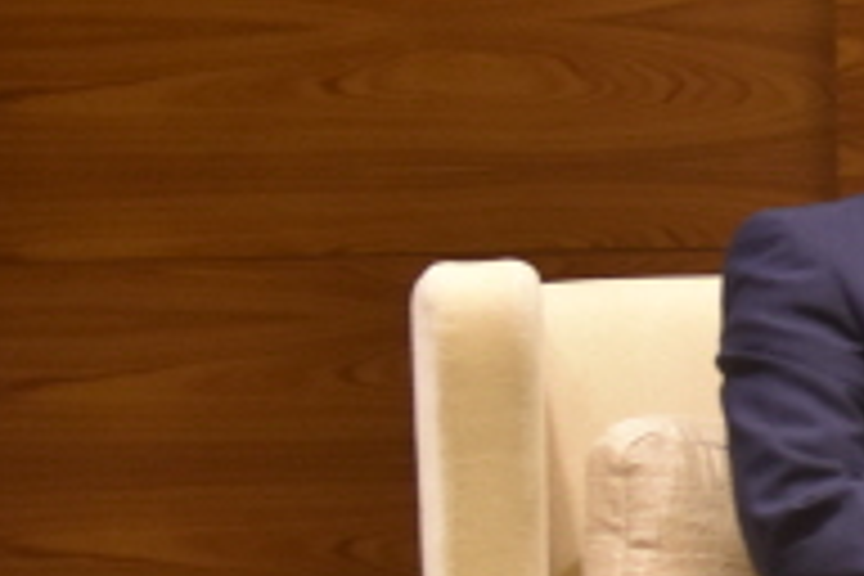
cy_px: 374
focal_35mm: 252
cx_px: 1971
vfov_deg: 5.5
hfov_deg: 7.7
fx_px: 6048
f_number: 2.8
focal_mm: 34
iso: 720
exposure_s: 1/50
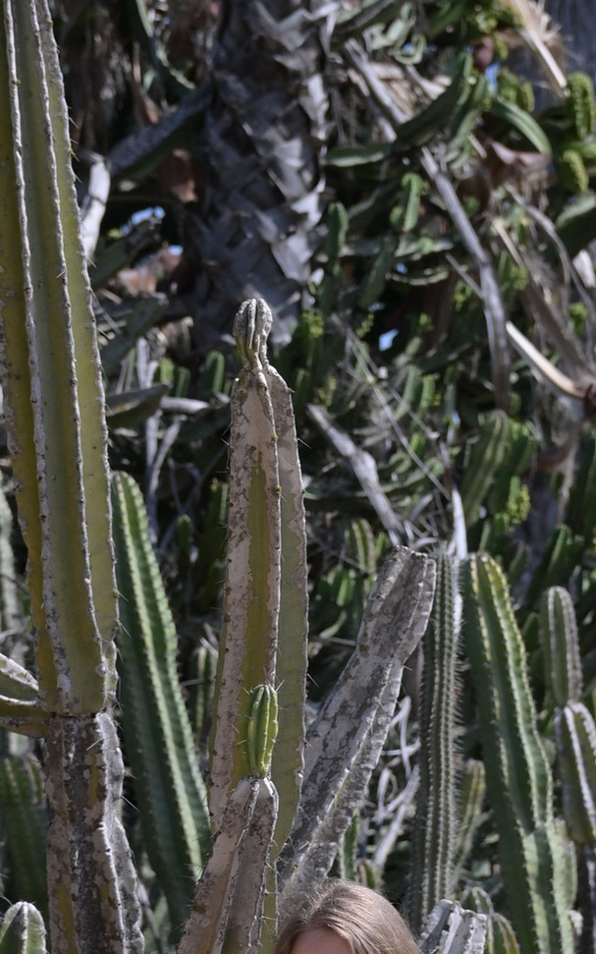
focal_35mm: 153
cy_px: 742
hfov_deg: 8.6
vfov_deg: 13.6
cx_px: 425
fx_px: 3976
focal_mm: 38
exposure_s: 1/2000
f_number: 3.2
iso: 100
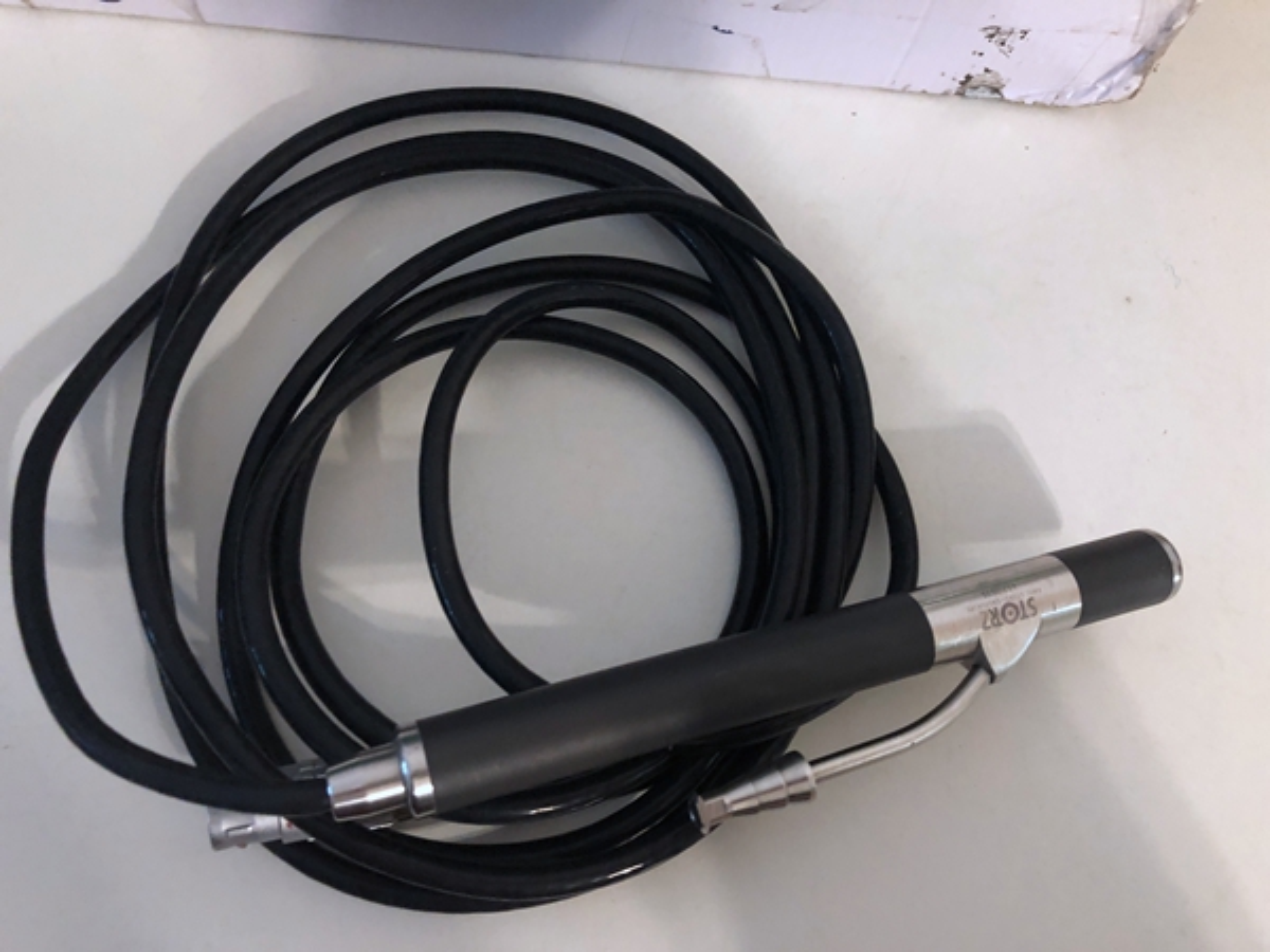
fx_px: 1027
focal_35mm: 28
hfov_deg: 63.4
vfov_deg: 49.7
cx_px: 635
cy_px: 476
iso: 100
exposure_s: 1/6
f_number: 1.8
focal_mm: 3.99
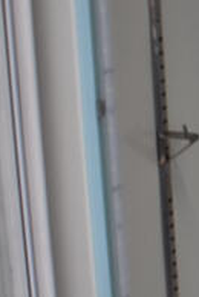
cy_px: 221
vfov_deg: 16.0
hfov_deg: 9.8
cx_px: 452
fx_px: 1049
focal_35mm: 127
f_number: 3.5
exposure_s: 1/200
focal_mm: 18
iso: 800
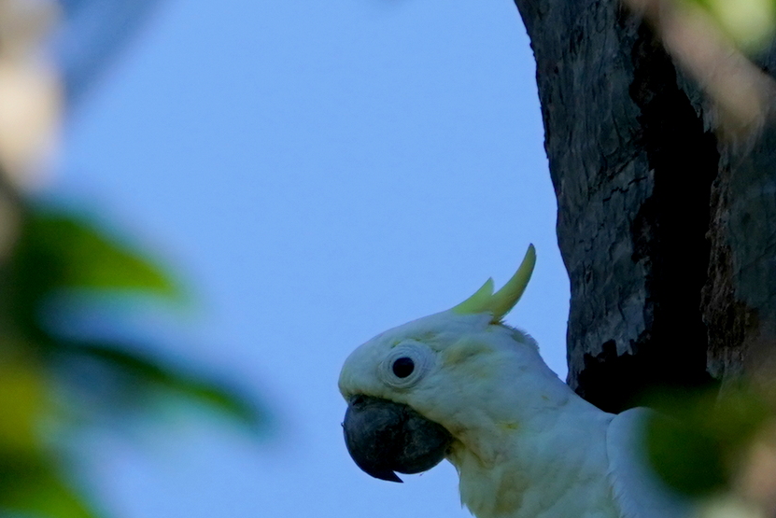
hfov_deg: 1.8
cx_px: 517
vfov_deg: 1.2
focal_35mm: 1155
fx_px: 24909
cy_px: 430
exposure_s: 1/2500
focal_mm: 600
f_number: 6.3
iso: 1000
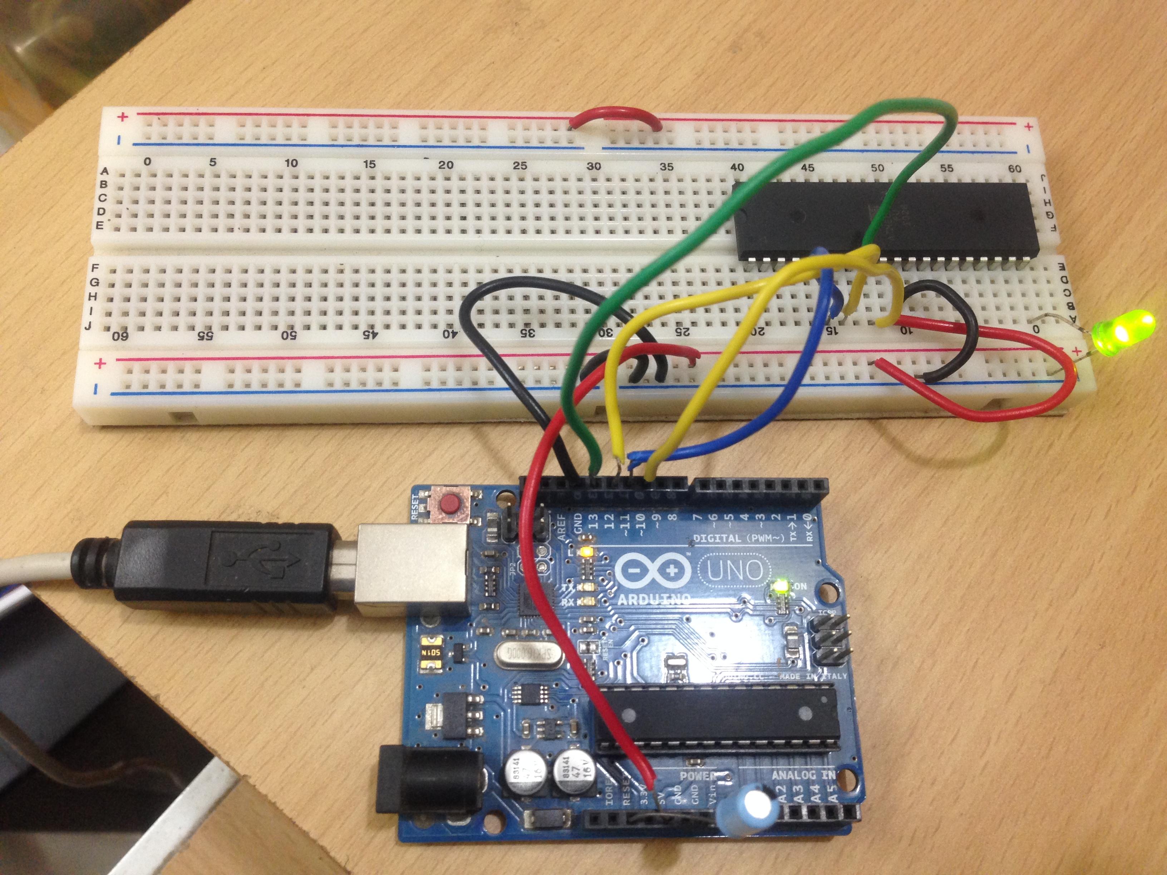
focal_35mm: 33
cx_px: 584
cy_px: 438
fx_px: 1113
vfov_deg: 42.9
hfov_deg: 55.4
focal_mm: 4.12
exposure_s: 1/20
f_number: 2.4
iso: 160
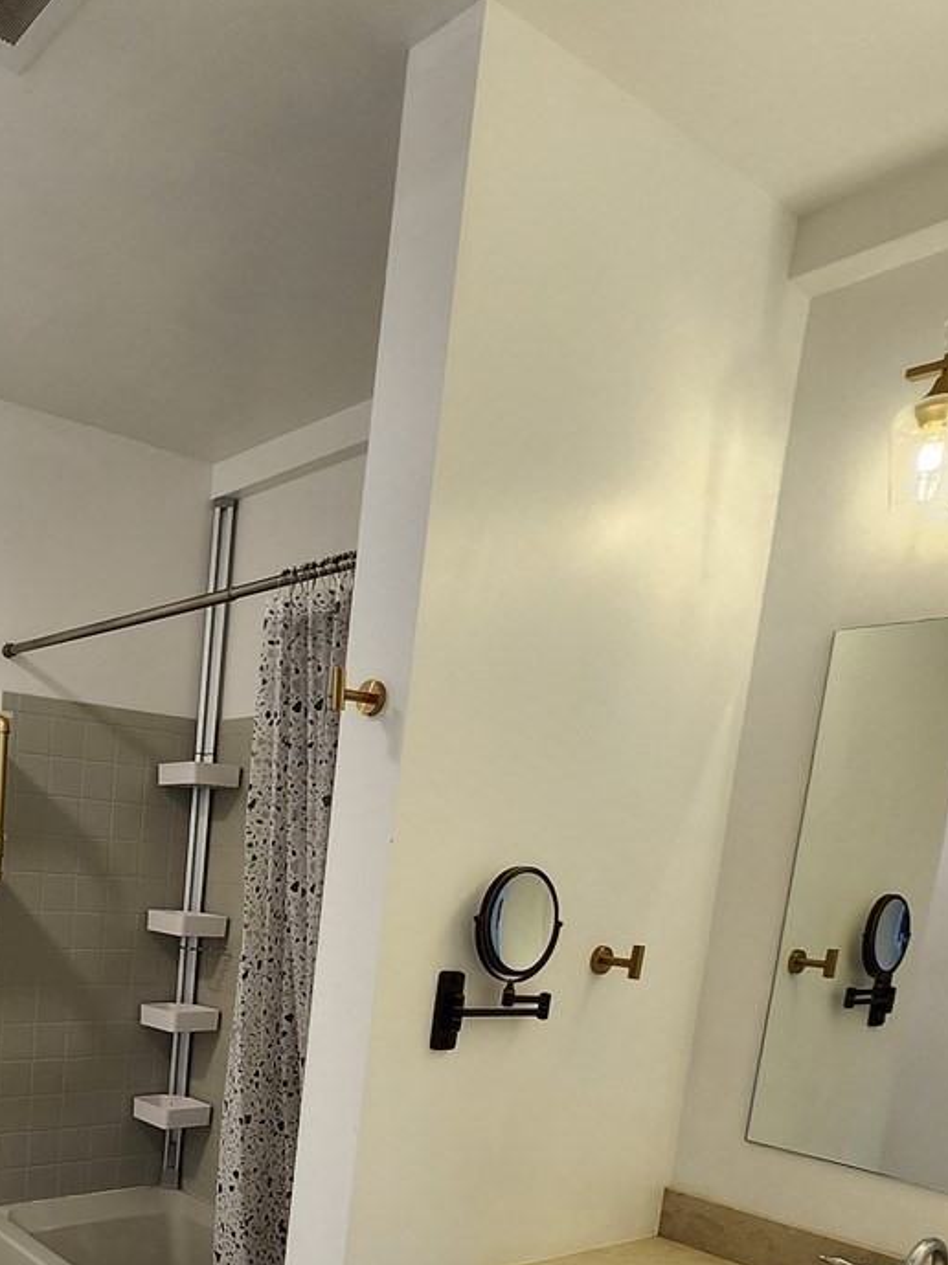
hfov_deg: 43.6
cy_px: 1019
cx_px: 77
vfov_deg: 57.0
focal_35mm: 29
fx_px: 1060
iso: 80
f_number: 2.2
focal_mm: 1.74
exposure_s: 1/60
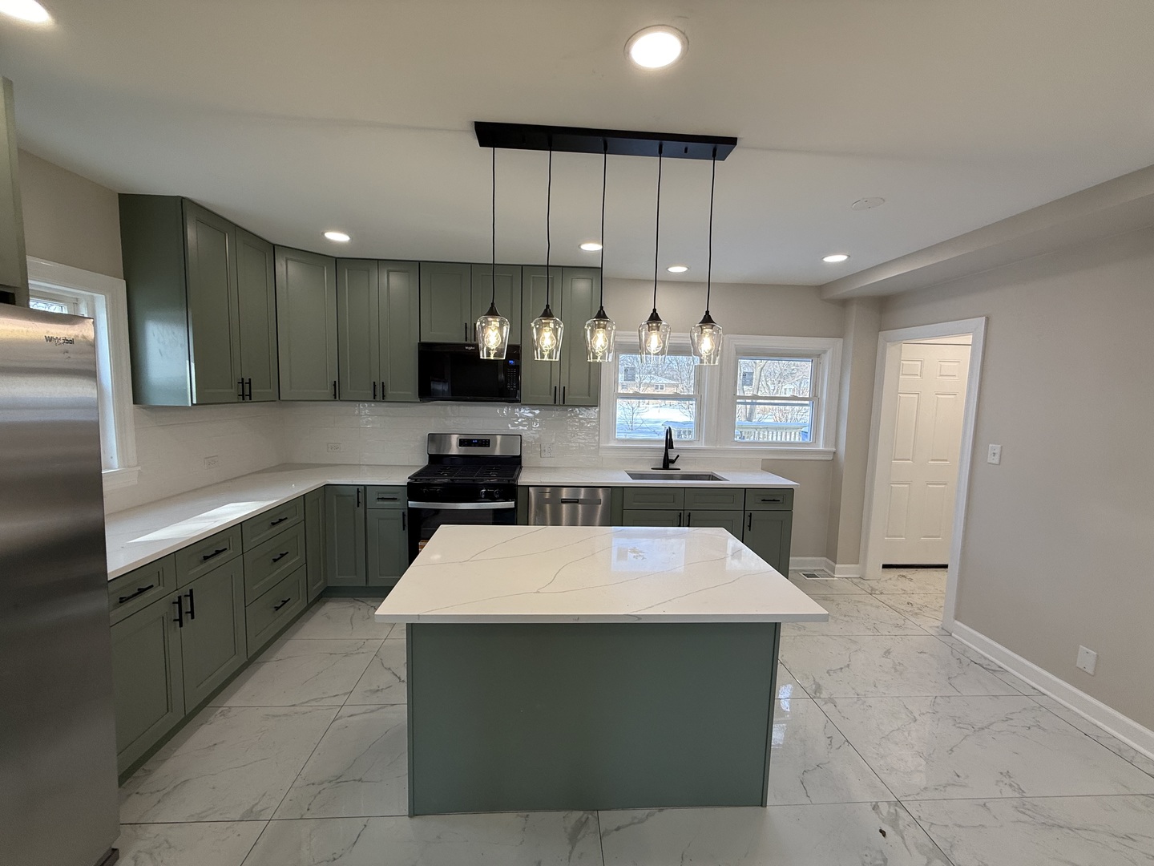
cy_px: 433
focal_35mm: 14
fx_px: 467
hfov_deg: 102.1
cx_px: 577
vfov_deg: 85.7
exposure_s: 1/137
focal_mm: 2.22
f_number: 2.2
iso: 64
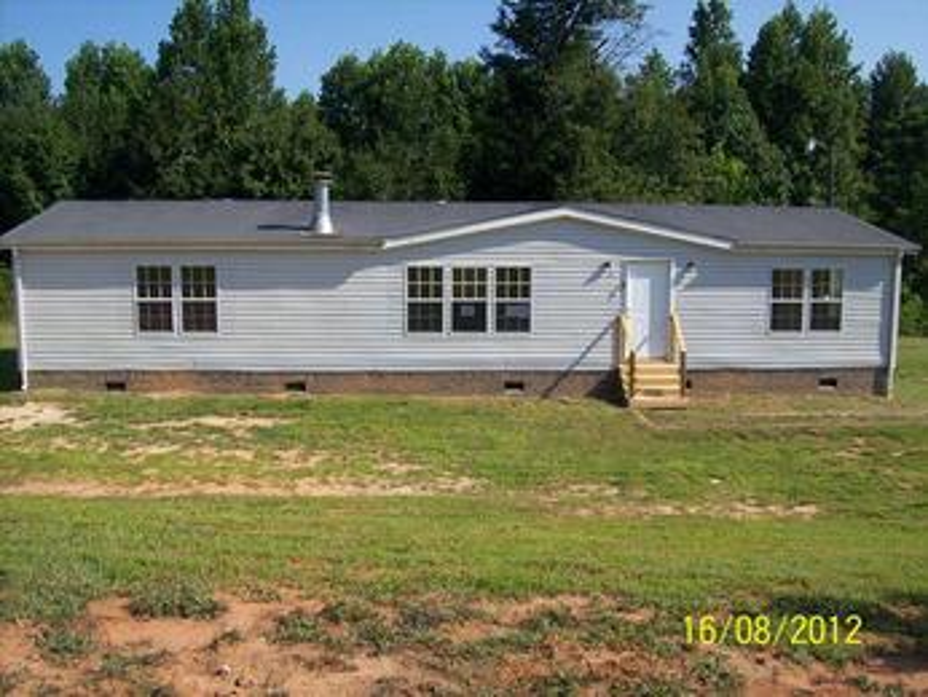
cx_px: 464
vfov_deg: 39.7
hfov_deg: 51.3
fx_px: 966
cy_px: 348
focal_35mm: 36
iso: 80
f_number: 4.8
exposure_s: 1/557
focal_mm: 6
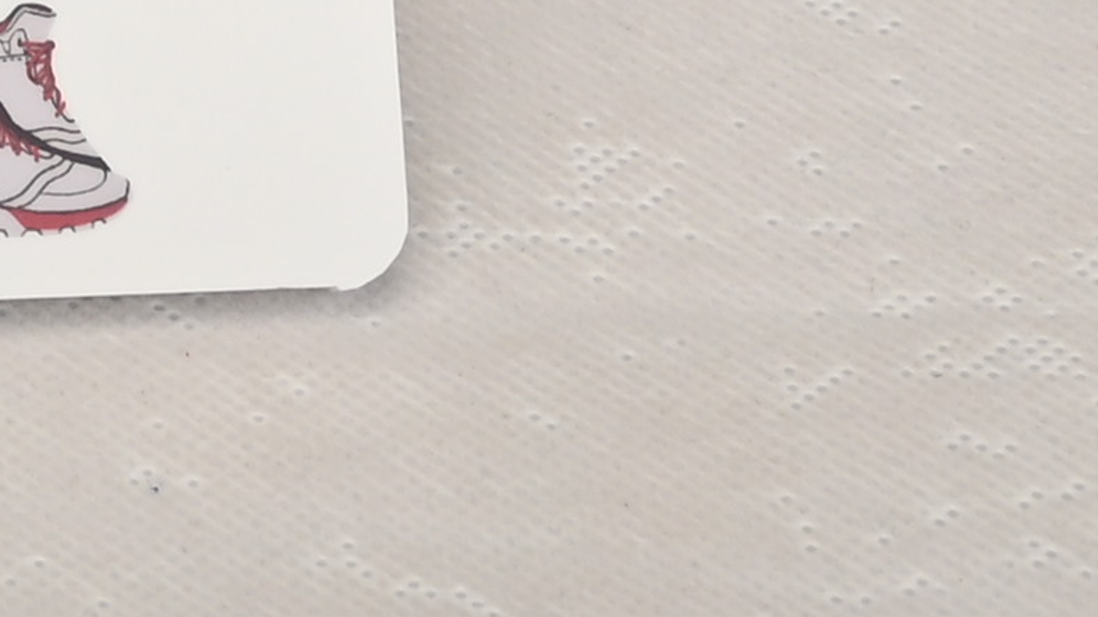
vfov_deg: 3.8
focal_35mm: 296
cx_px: -1003
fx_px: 8617
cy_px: -2008
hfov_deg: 7.1
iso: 100
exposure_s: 1/200
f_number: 13
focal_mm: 37
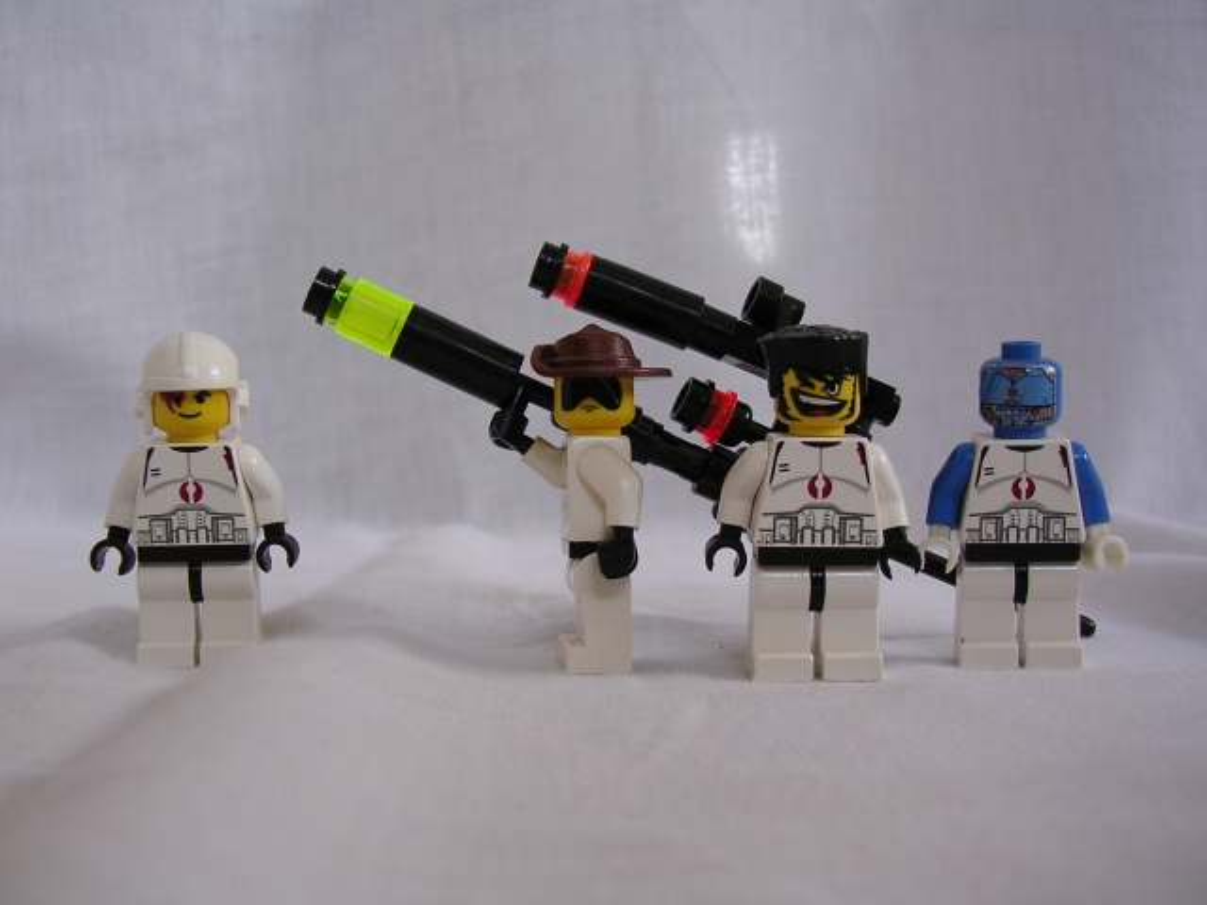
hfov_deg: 49.0
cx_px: 604
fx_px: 1325
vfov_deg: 37.7
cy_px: 452
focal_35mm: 38
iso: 100
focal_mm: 5.8
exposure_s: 1/43.9
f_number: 2.8
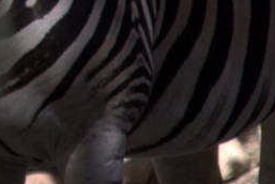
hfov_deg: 1.2
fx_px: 12855
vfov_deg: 0.8
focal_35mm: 1681
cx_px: -330
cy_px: -164
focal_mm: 180
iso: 280
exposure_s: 1/500
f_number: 6.3
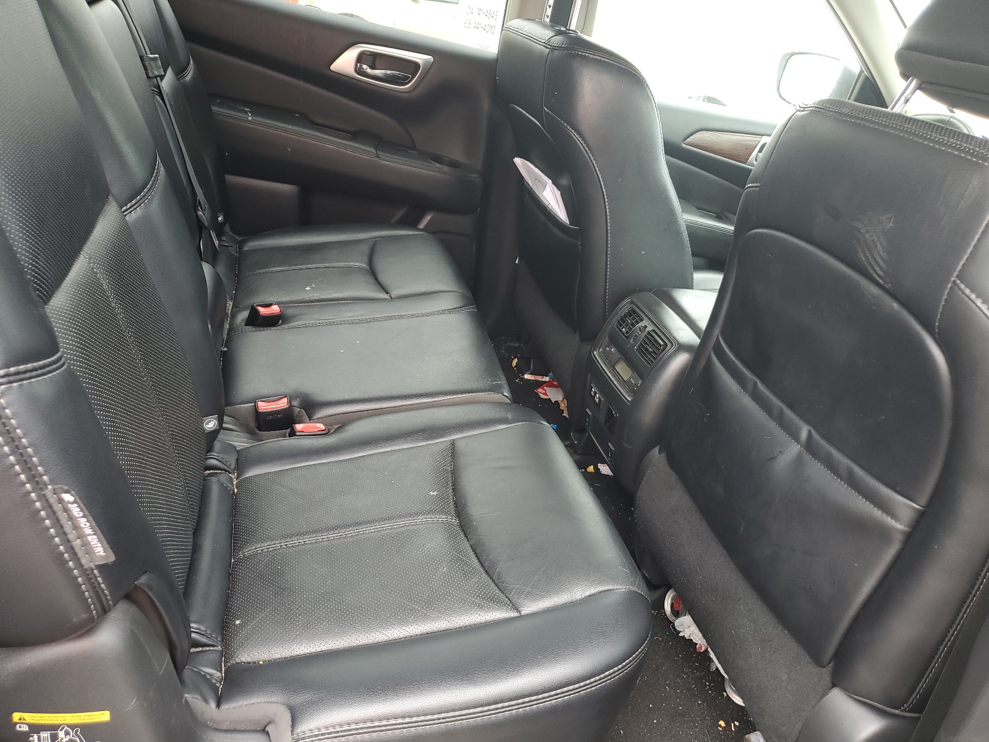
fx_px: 743
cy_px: 371
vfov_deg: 53.1
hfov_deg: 67.3
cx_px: 494
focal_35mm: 26
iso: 63
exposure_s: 1/120
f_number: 1.5
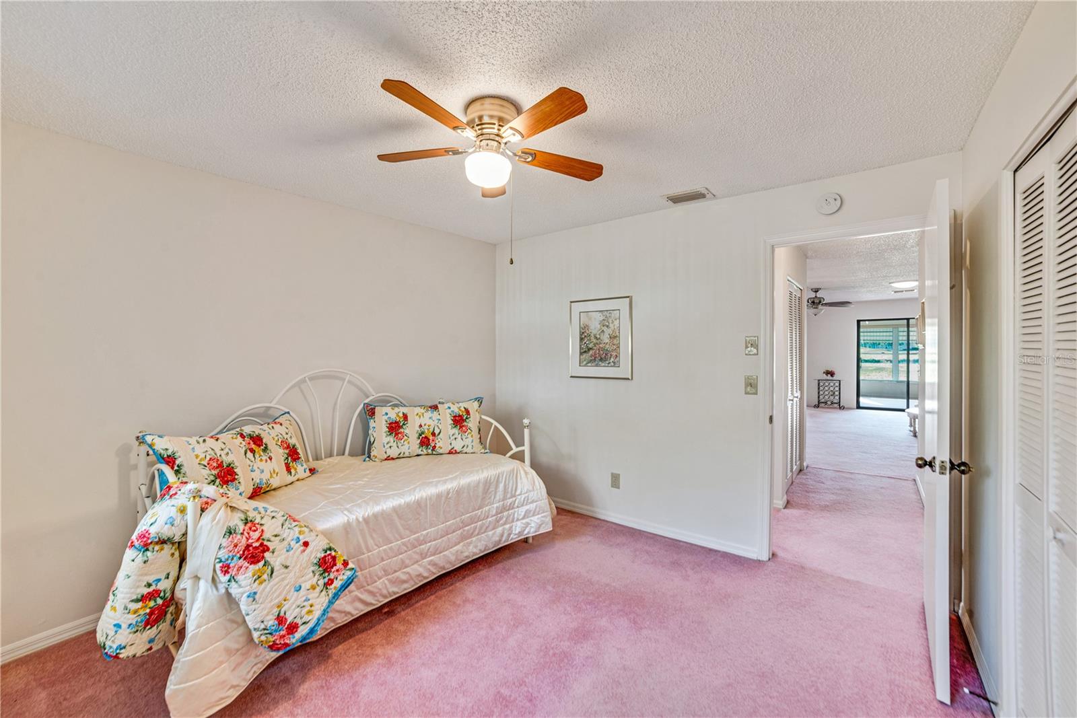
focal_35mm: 14
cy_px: 359
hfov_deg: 104.2
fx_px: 419
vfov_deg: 81.2
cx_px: 538
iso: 160
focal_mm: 14
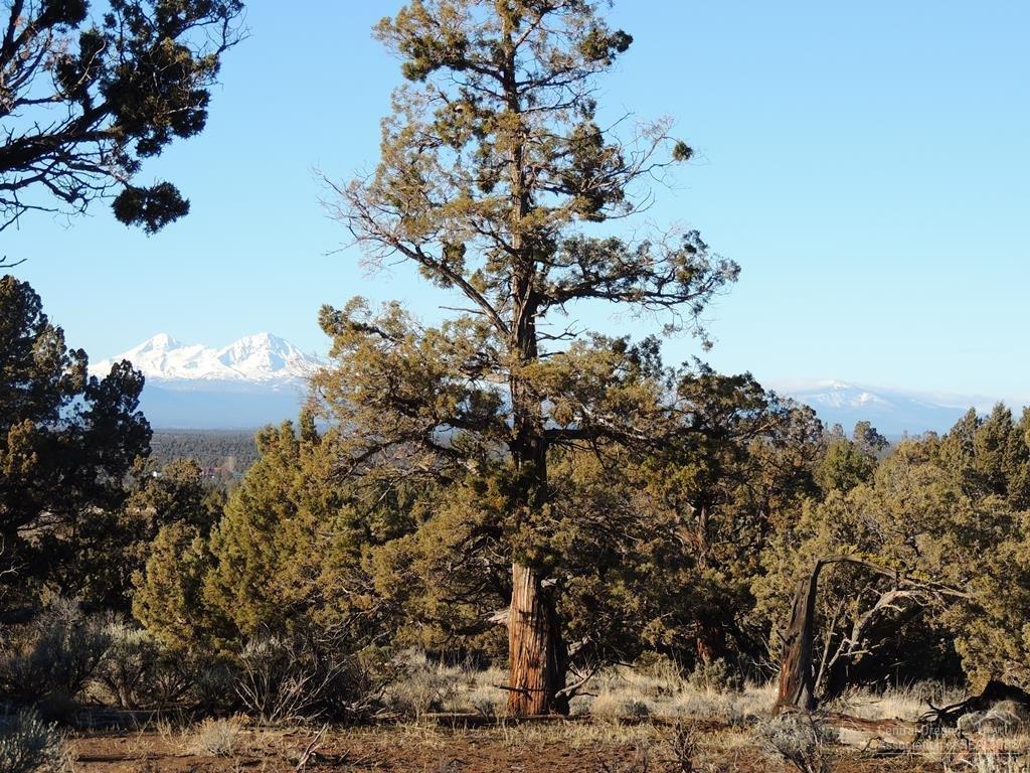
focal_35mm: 100
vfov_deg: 14.8
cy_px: 386
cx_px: 515
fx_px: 2976
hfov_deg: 19.6
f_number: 4.1
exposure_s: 1/500
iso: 100
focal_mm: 17.8
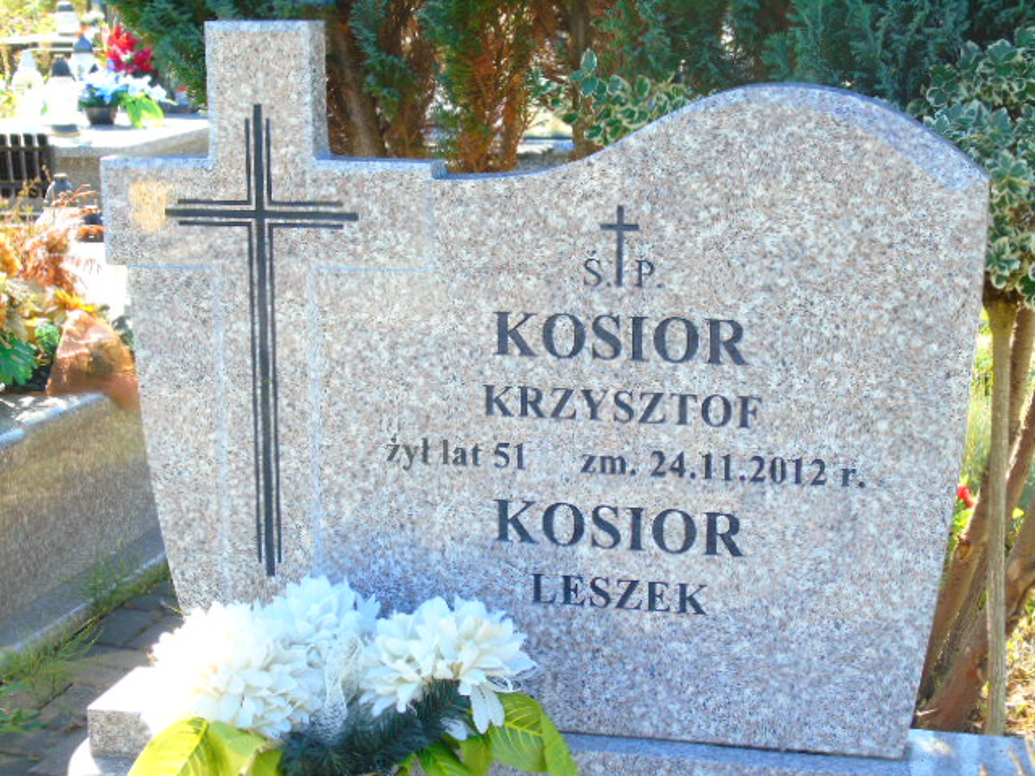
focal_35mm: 71
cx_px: 518
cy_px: 388
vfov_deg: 20.7
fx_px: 2123
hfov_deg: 27.4
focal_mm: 13
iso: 80
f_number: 4.7
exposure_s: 1/60
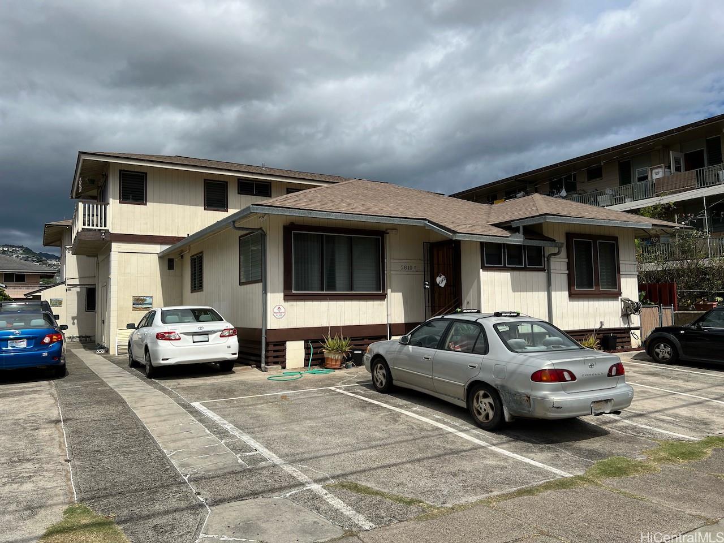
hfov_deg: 67.3
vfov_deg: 53.1
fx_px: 544
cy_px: 272
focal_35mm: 26
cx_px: 362
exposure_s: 1/6993
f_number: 1.5
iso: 50
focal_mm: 5.7
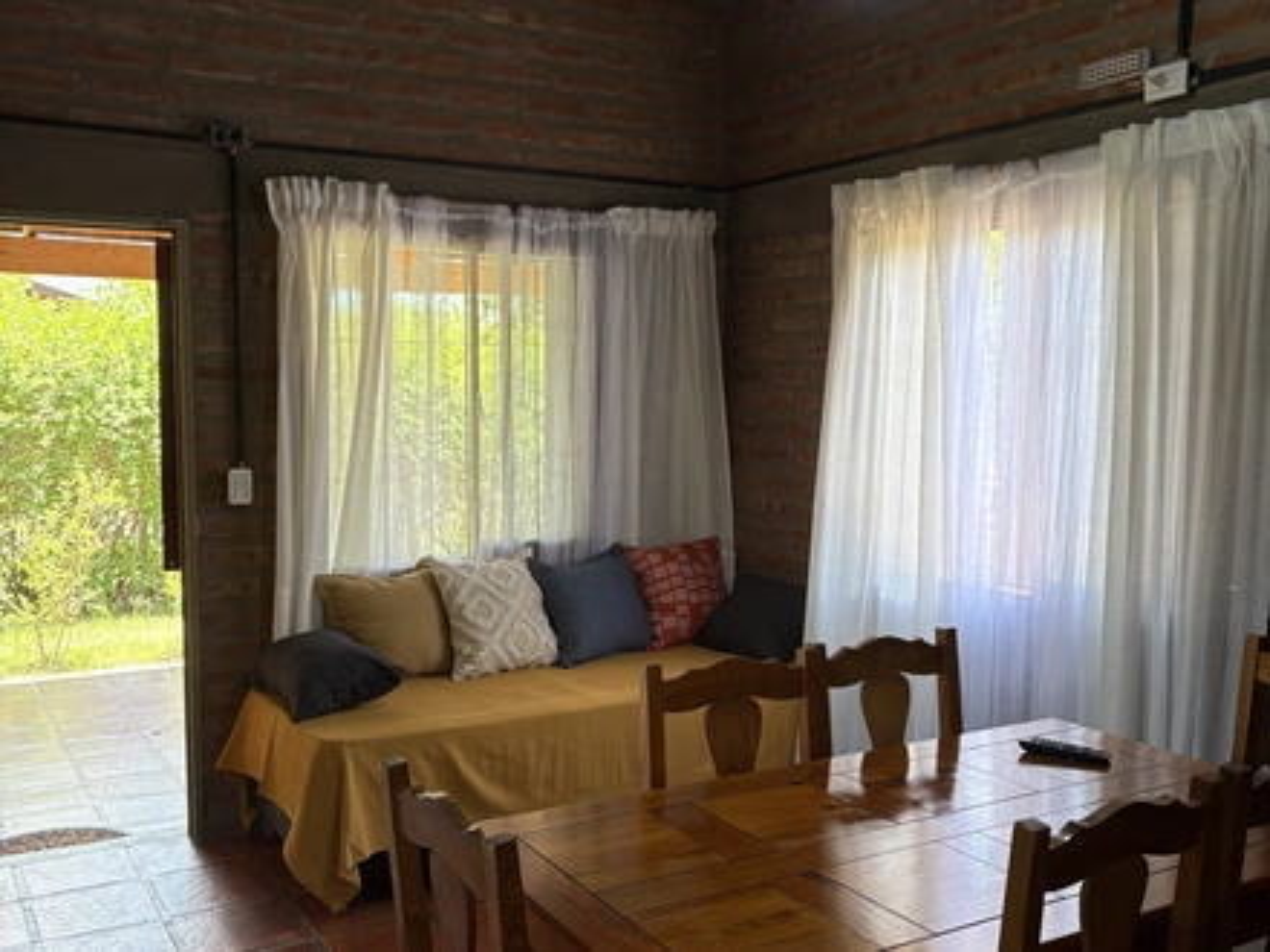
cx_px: 635
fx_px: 954
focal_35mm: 26
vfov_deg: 53.1
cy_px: 476
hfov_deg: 67.3
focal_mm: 5.96
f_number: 1.6
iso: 100
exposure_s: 1/134
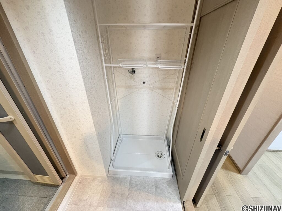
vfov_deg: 85.7
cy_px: 106
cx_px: 141
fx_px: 114
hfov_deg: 102.1
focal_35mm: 14
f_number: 2.2
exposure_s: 1/60
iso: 400
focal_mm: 2.22
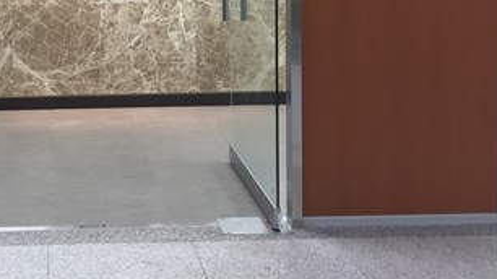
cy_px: -65
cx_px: 65
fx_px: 817
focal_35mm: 62
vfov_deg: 18.3
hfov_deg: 32.4
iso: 64
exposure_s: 1/30
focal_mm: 4.15
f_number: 2.2
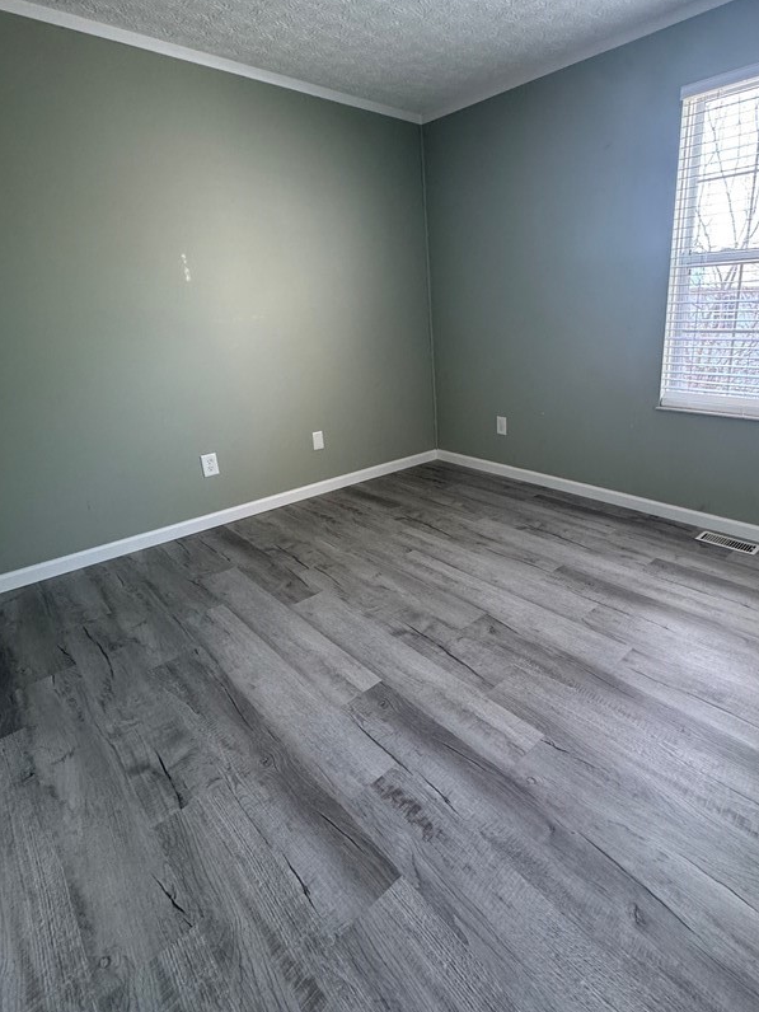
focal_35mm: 18
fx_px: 526
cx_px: 463
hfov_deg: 70.7
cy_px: 470
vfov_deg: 87.6
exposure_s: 1/60
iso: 320
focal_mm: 2.22
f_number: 2.2
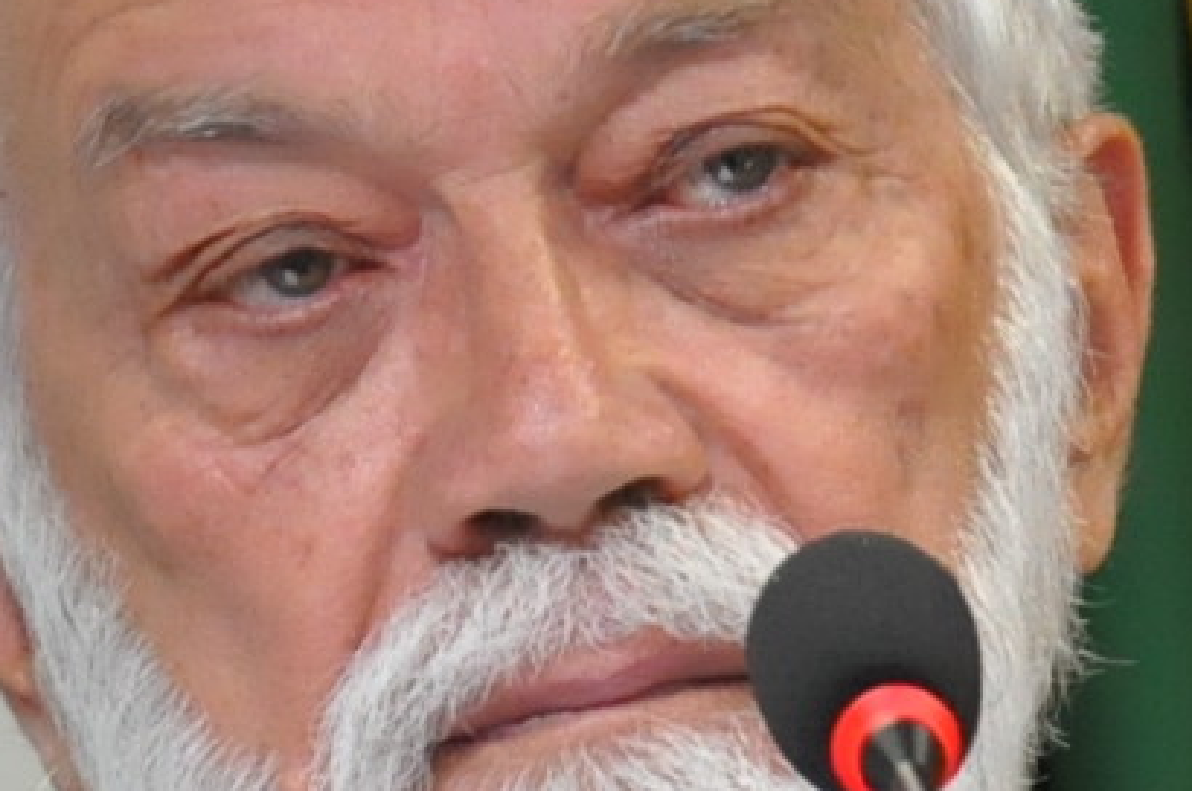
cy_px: 840
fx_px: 23340
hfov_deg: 2.9
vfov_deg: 1.9
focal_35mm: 706
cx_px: 512
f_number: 5.6
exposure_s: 1/60
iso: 2000
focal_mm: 90
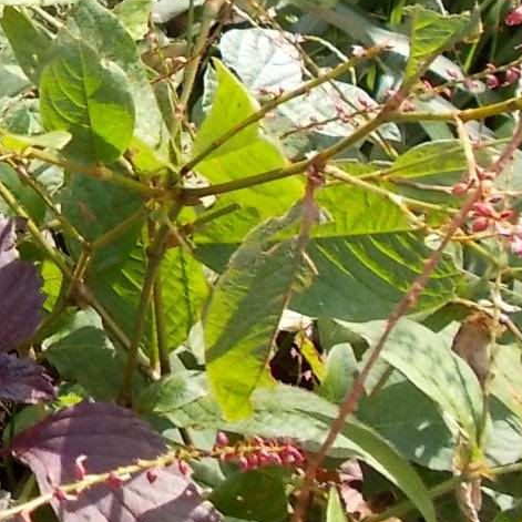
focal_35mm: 78
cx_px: -249
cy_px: -85
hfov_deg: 19.5
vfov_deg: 20.9
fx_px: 1331
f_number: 3.2
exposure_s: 1/160
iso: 80
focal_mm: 4.6
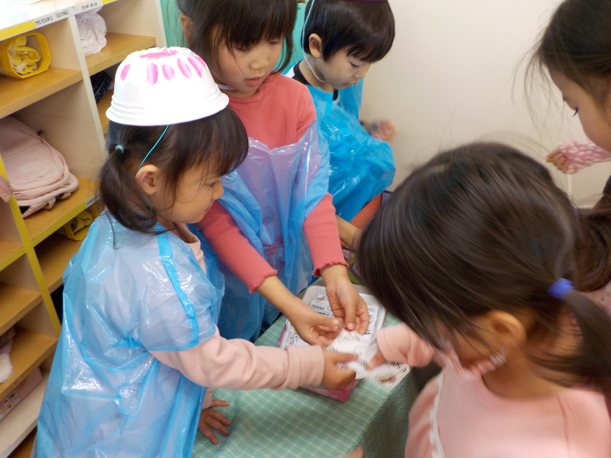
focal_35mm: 30
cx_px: 306
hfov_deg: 60.0
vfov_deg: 46.8
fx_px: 530
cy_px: 229
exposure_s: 1/30
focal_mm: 4.1
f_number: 3.3
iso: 180
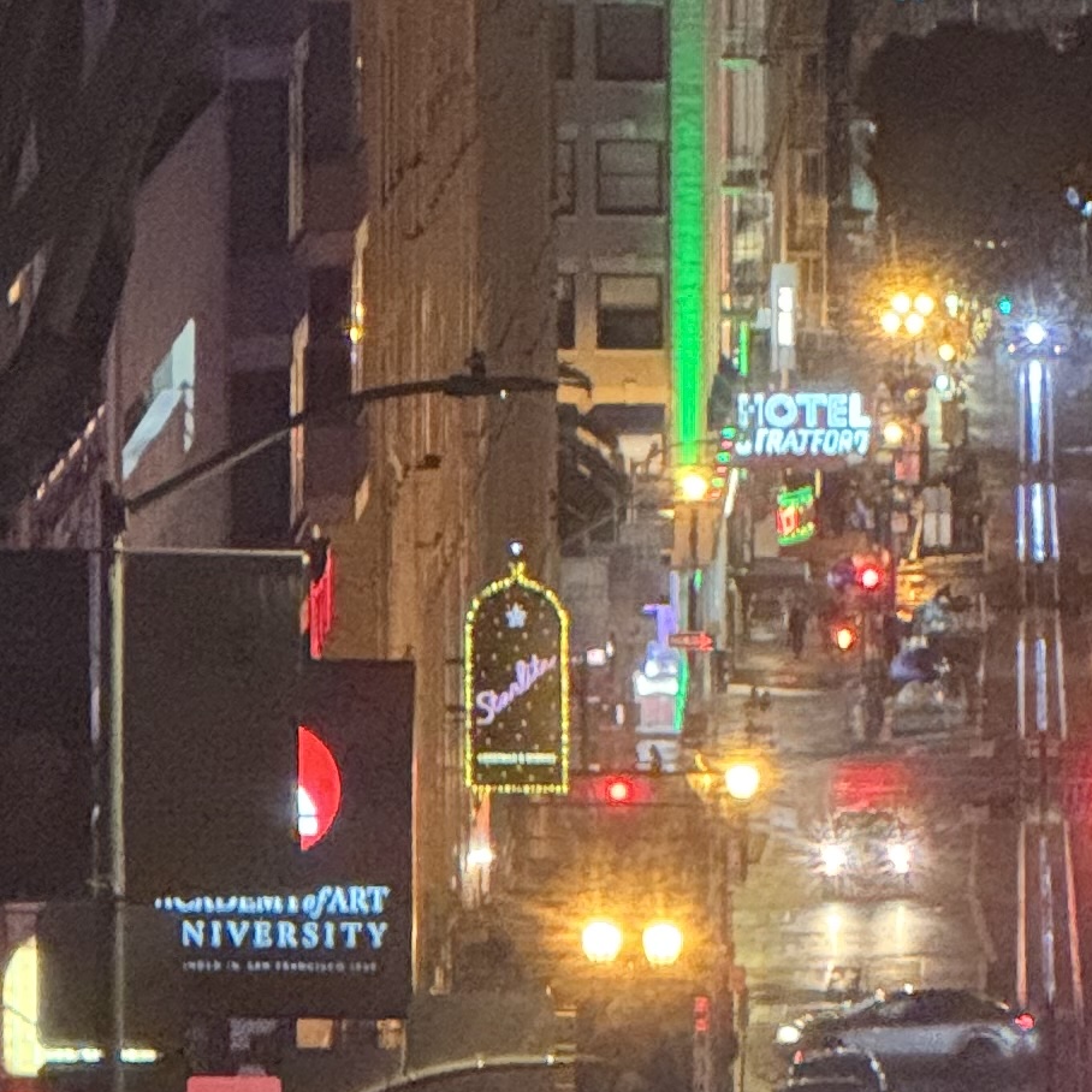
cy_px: 903
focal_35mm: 471
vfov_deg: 3.7
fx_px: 16810
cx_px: 1106
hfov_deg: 3.7
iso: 1600
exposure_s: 1/30
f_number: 2.8
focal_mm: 15.66
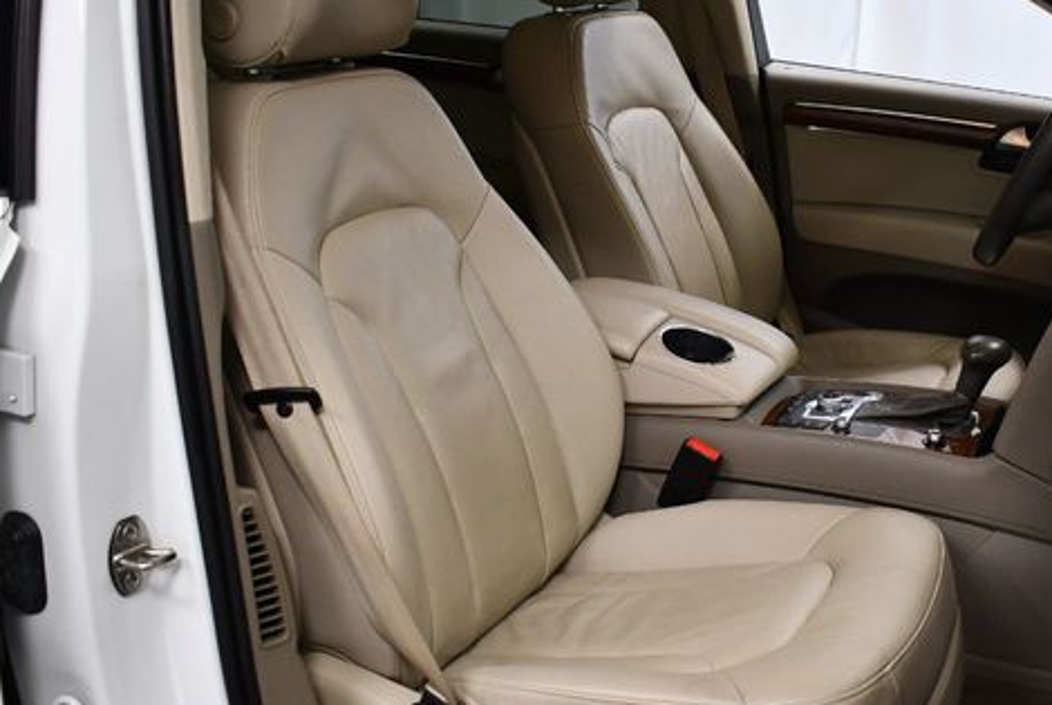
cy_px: 355
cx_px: 680
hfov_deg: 39.9
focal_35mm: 49
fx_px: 1434
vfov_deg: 27.6
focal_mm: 18
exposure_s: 1/125
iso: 1000
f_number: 3.5
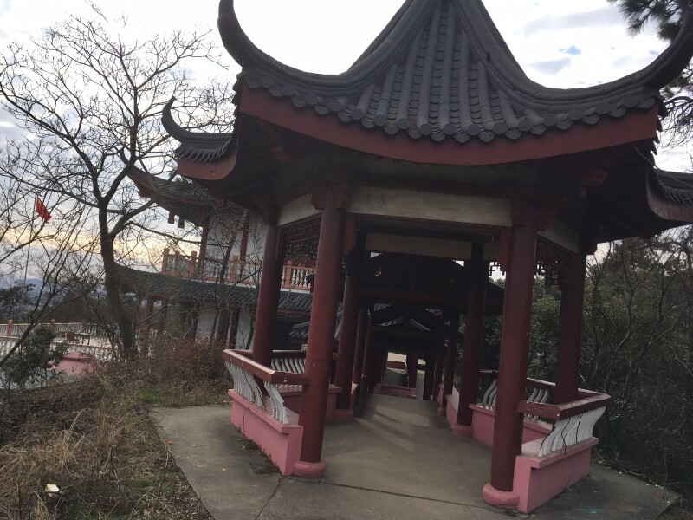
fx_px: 581
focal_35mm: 29
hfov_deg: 61.7
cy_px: 260
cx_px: 346
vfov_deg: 48.2
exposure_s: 1/827
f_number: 2.2
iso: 25
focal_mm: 4.15
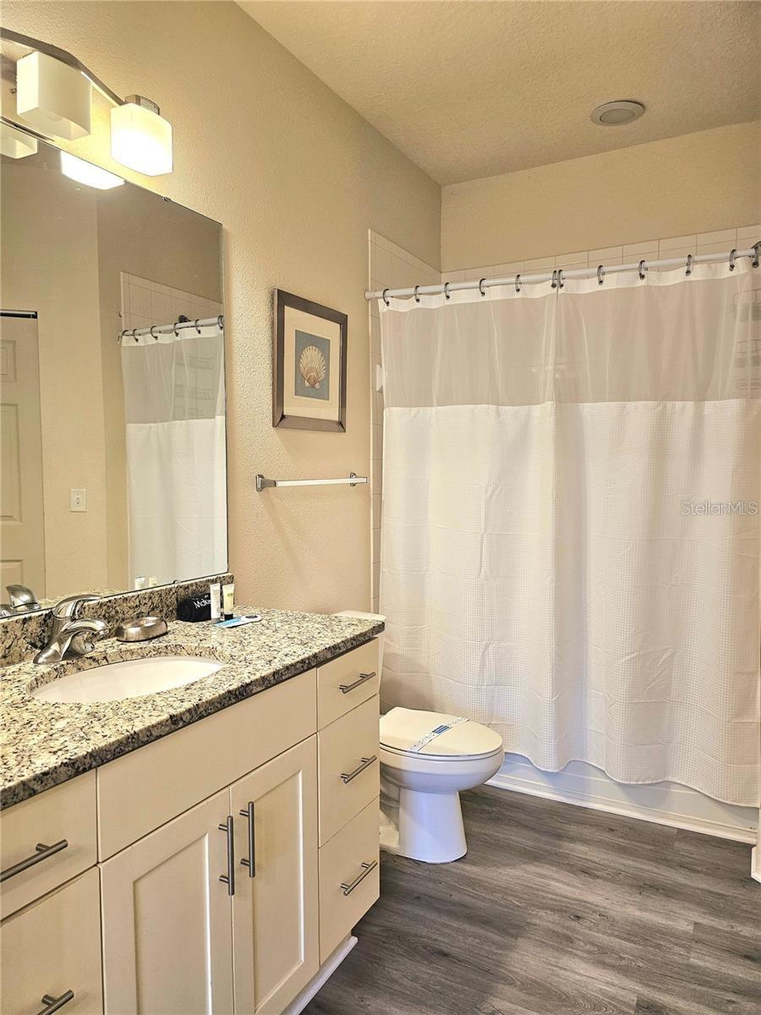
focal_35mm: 23
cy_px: 508
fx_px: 674
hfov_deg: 58.9
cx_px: 380
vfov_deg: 73.9
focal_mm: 6.3
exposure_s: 1/120
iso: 250
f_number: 1.7
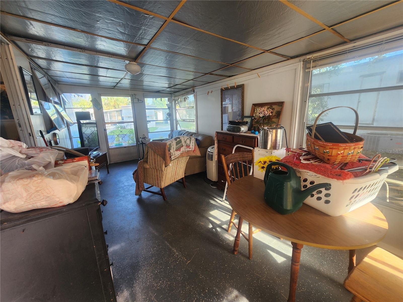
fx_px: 151
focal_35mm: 13
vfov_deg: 89.9
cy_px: 151
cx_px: 202
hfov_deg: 106.2
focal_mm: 2.2
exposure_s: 1/60
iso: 64
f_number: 2.2
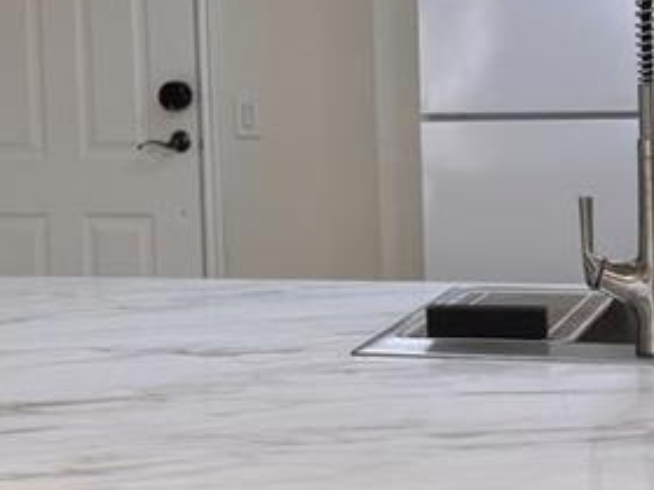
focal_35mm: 88
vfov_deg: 16.5
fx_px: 1662
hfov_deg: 22.2
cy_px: 49
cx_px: 391
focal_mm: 6.76
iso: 50
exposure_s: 1/124
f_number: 1.78
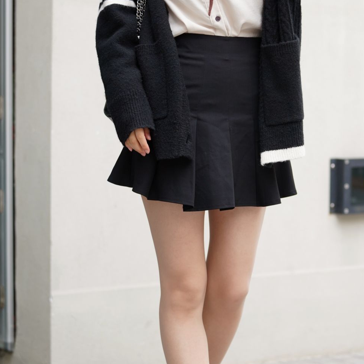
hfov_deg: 11.8
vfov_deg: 11.9
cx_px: 286
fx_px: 1749
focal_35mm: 147
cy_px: 111
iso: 400
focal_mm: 70
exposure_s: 1/320
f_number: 2.8
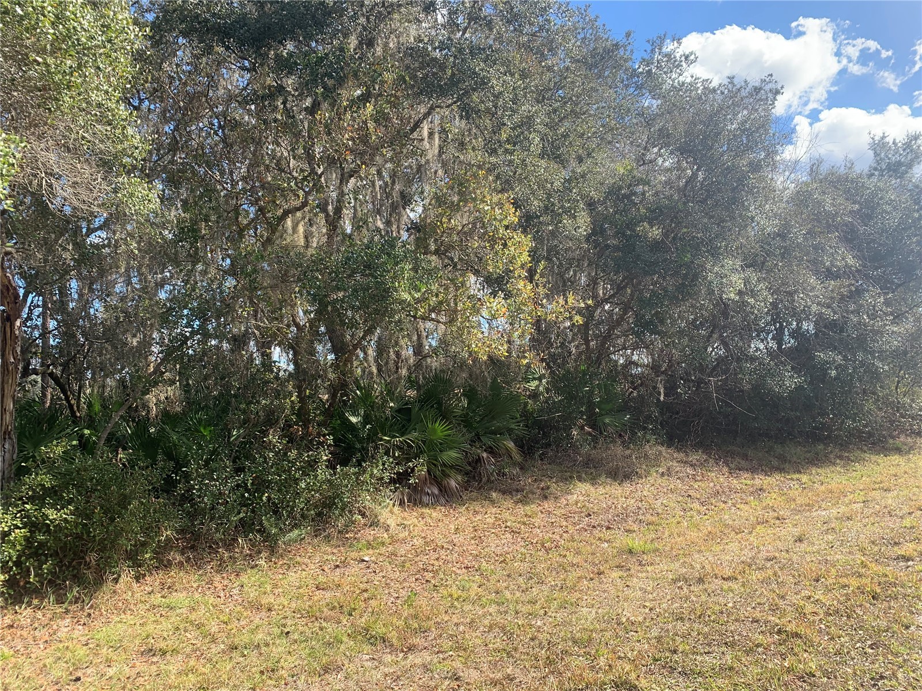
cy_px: 346
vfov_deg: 53.1
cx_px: 461
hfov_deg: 67.3
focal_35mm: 26
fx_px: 693
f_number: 1.8
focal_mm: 4.25
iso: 25
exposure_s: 1/711
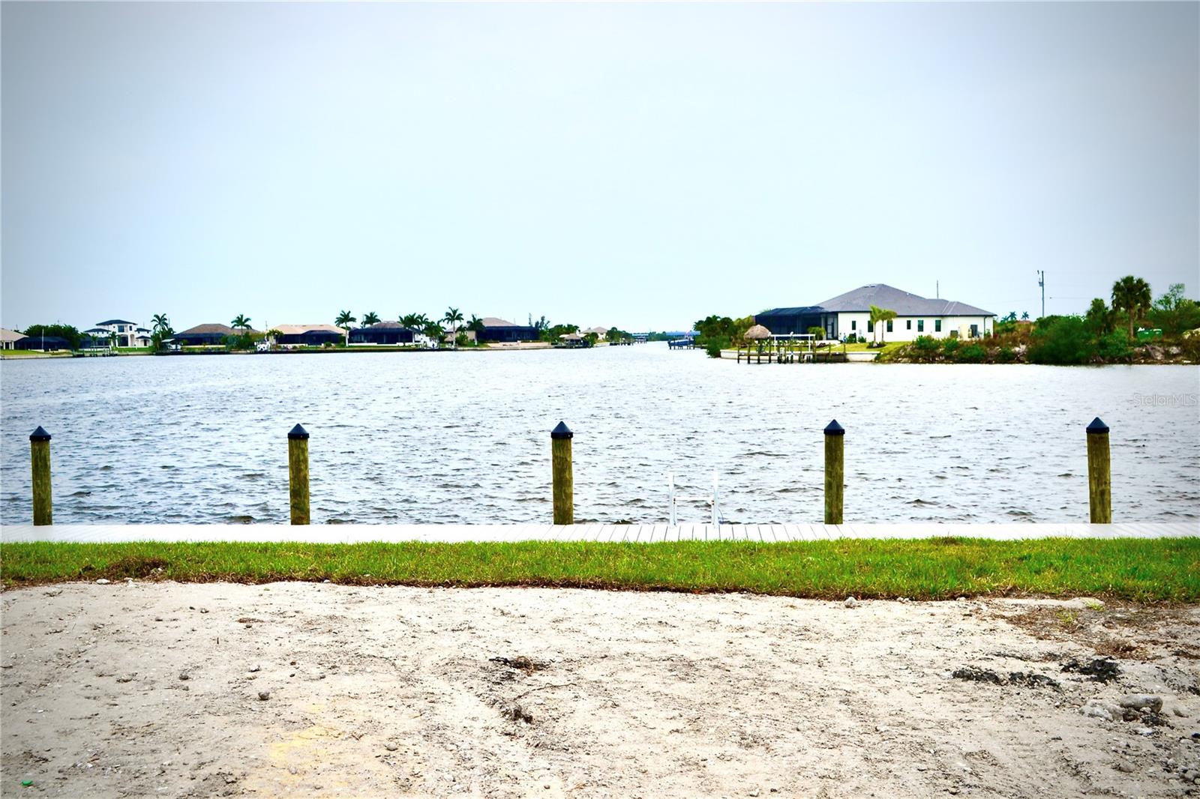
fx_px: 1300
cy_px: 400
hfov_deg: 49.6
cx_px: 600
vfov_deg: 34.2
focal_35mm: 39
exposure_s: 1/250
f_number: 8
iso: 100
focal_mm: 26
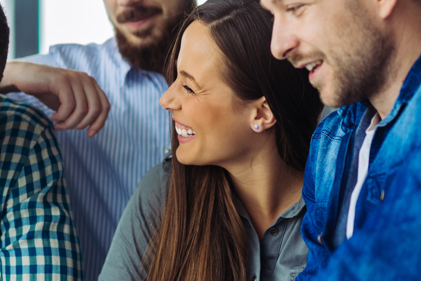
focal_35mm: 131
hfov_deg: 15.6
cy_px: 100
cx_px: 210
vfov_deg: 10.5
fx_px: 1533
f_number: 1.8
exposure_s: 1/400
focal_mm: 50
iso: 400
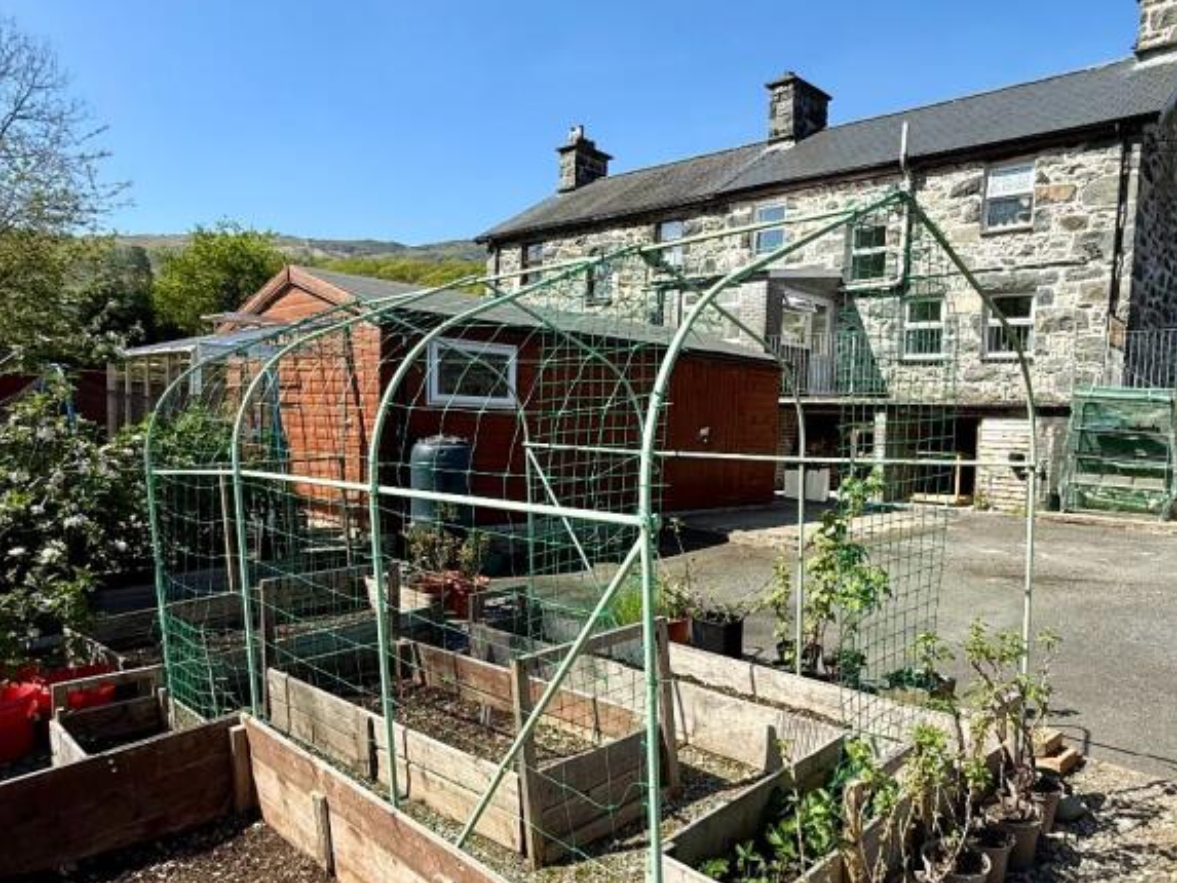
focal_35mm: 25
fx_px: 850
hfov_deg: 69.0
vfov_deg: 54.8
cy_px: 476
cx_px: 674
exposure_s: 1/1399
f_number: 2.2
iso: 50
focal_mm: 2.22
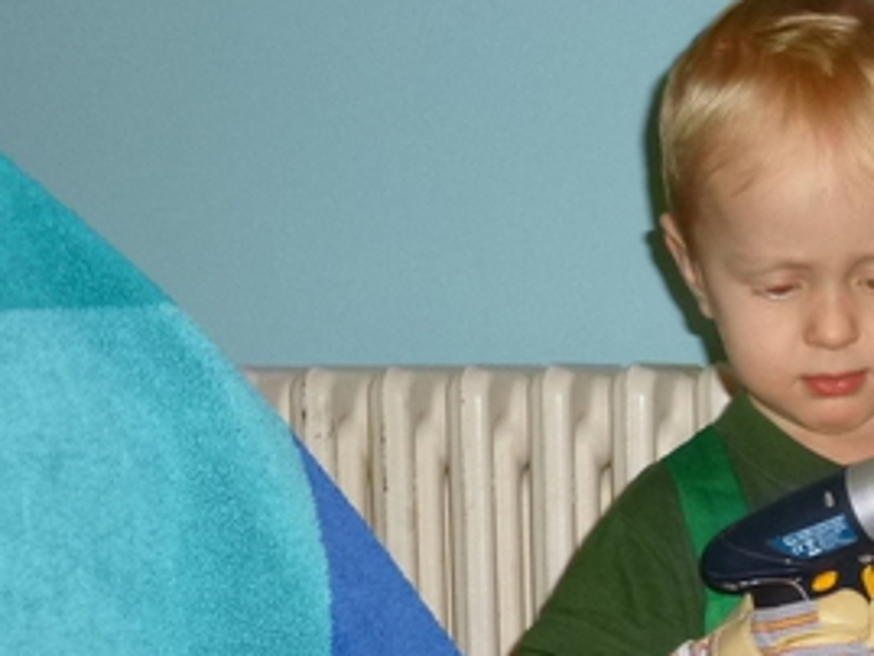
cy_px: 805
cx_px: 1004
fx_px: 2551
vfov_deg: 14.2
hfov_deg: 18.6
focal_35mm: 101
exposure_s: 1/60
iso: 200
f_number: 3.5
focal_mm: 6
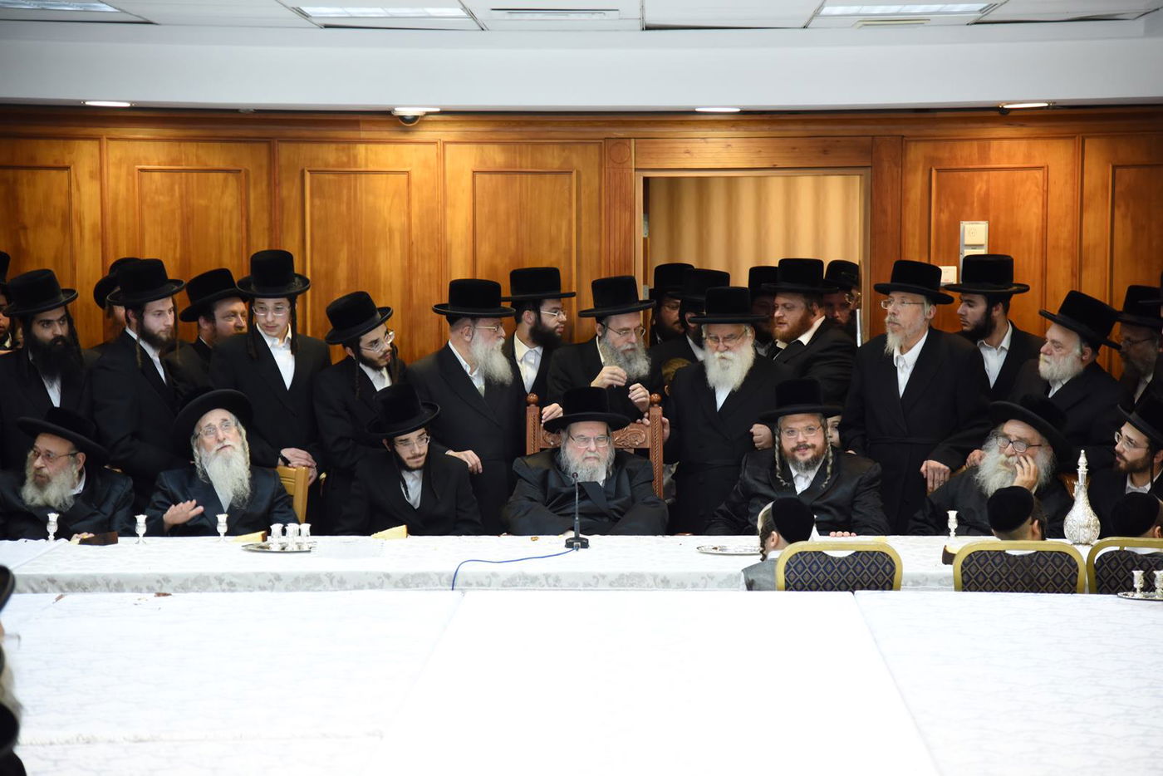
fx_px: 3166
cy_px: 388
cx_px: 582
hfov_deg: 20.8
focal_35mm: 98
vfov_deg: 14.0
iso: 1600
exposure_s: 1/100
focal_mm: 98
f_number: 4
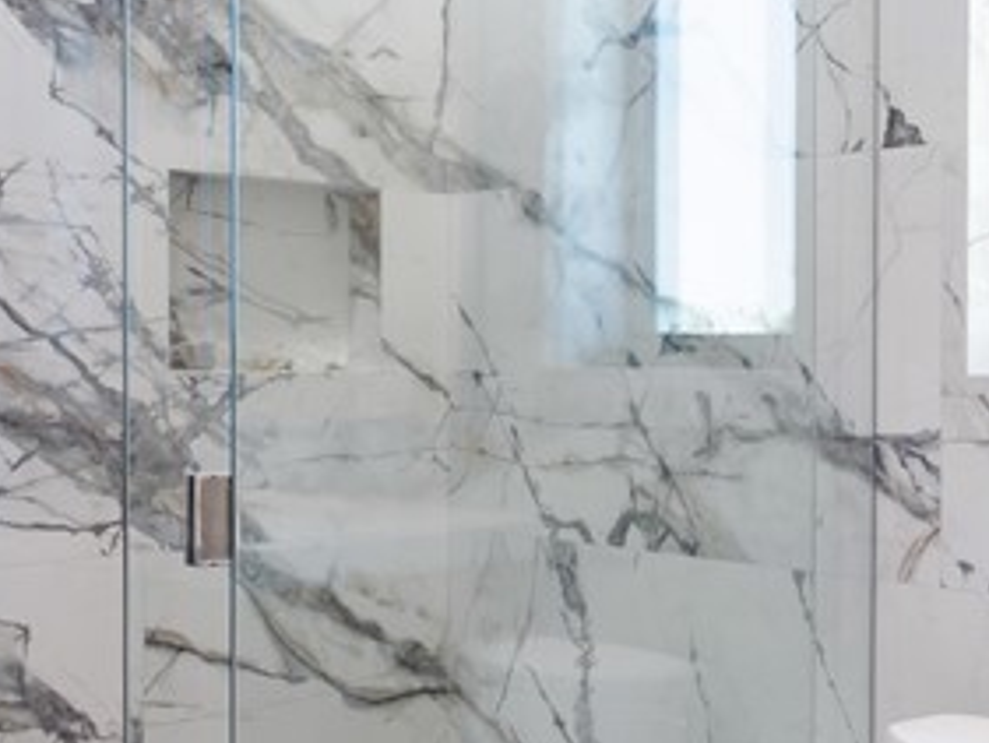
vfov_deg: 28.6
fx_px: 1458
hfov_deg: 33.0
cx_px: 1081
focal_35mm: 51
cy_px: 363
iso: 200
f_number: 7.1
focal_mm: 7
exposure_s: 1/8
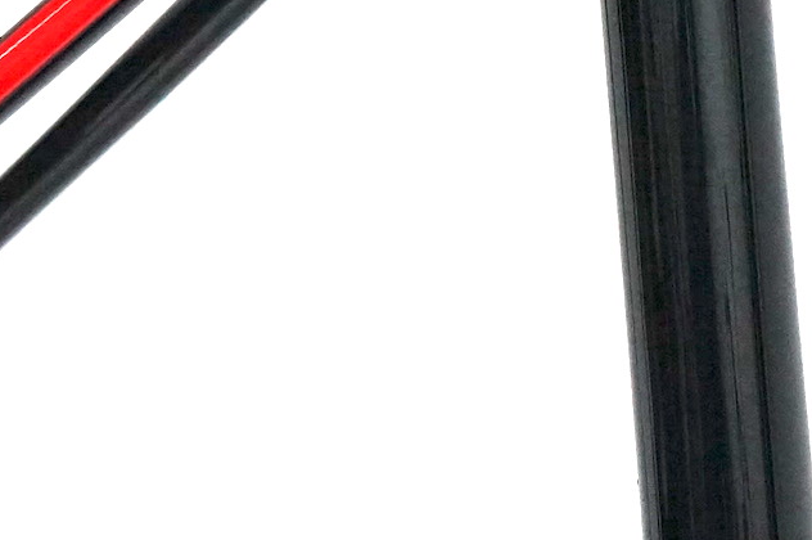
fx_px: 2952
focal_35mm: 131
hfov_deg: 15.5
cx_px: 710
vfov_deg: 10.1
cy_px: -254
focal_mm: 36
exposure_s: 1/160
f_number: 5.6
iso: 4000
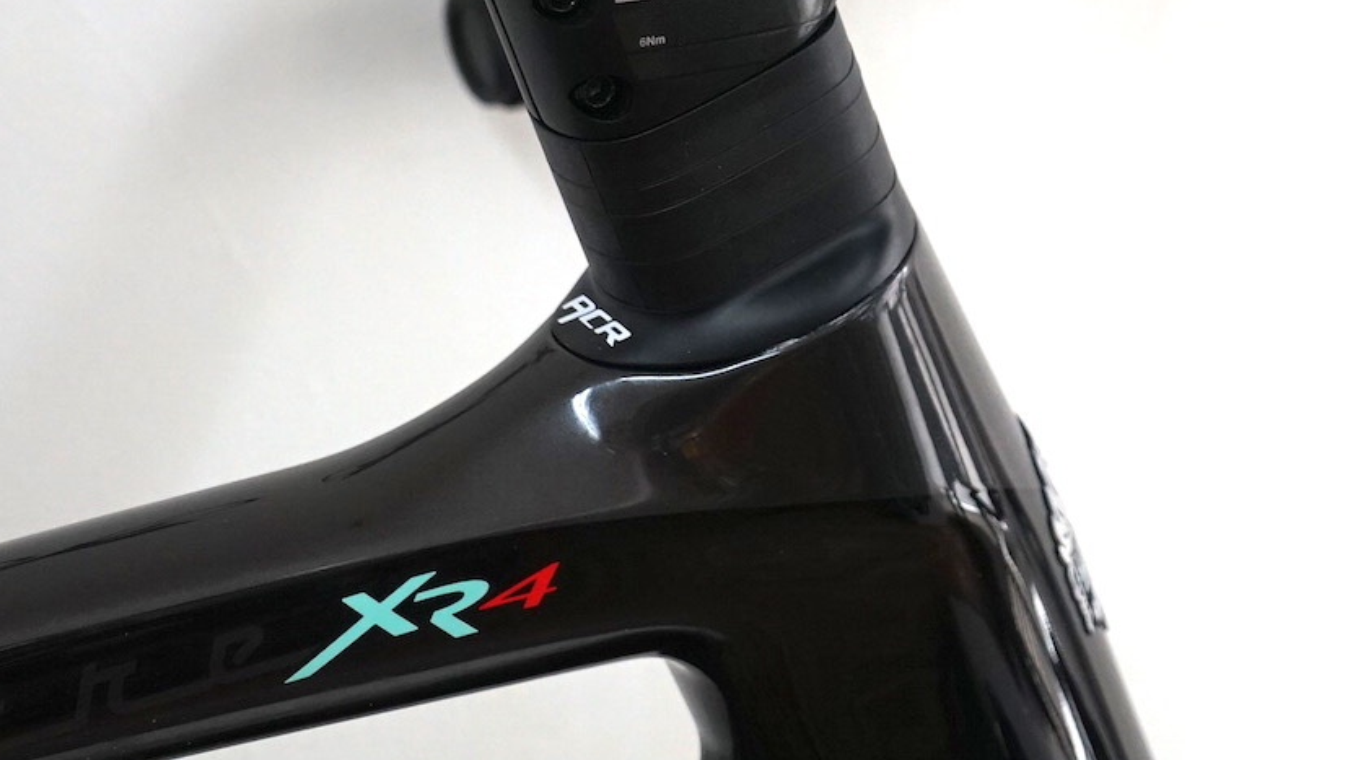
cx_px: 1211
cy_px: 62
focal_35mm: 126
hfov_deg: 16.8
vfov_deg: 9.6
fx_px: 4519
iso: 1000
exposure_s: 1/160
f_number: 5
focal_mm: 50
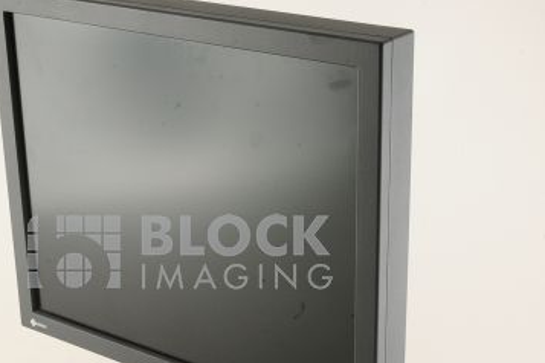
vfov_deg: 16.2
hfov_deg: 24.1
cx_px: 180
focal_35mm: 84
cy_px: 252
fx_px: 1272
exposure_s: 1/160
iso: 1600
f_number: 14
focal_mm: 50
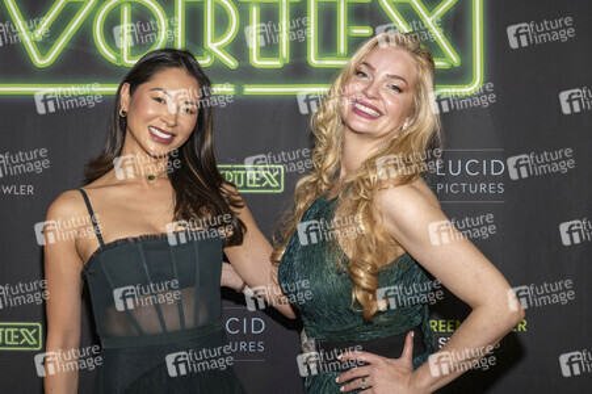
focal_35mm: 36
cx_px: 296
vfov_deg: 36.8
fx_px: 592
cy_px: 197
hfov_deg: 53.2
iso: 800
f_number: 5.6
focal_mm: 36
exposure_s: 1/200
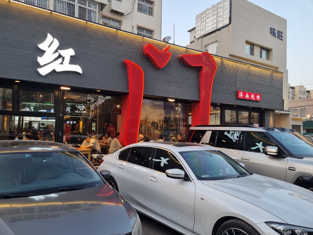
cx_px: 156
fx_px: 235
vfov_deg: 53.1
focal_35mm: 26
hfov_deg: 67.3
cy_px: 118
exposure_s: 1/107
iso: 50
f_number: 1.8
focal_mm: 5.4
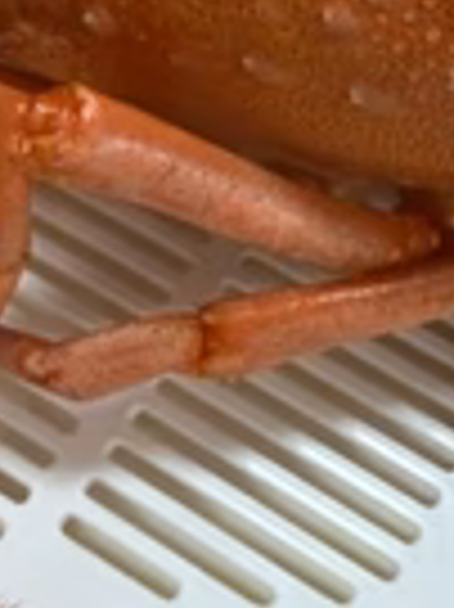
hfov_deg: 19.0
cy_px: 167
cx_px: 306
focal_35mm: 77
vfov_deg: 25.1
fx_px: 1349
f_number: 1.5
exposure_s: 1/60
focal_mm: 5.7
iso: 80
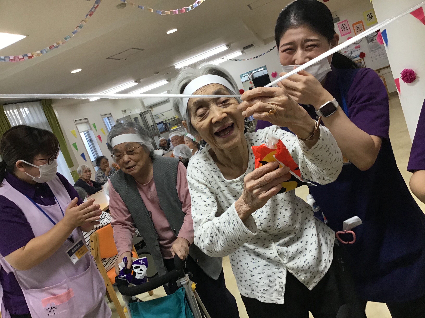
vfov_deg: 45.4
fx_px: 381
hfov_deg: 58.4
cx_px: 212
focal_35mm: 31
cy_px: 159
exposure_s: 1/30
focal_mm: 3.3
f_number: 2.4
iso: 25
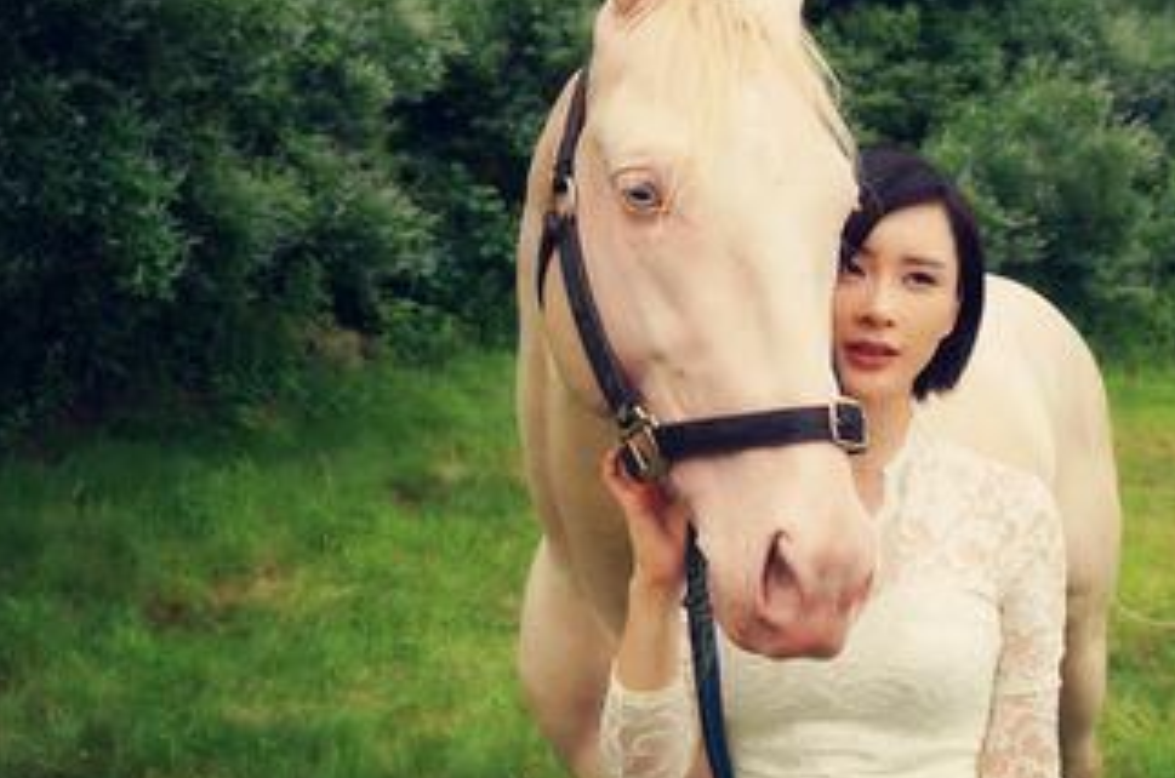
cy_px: 353
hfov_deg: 40.4
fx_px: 1589
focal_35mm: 49
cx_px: 720
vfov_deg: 27.5
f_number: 4
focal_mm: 21
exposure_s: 1/200
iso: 100
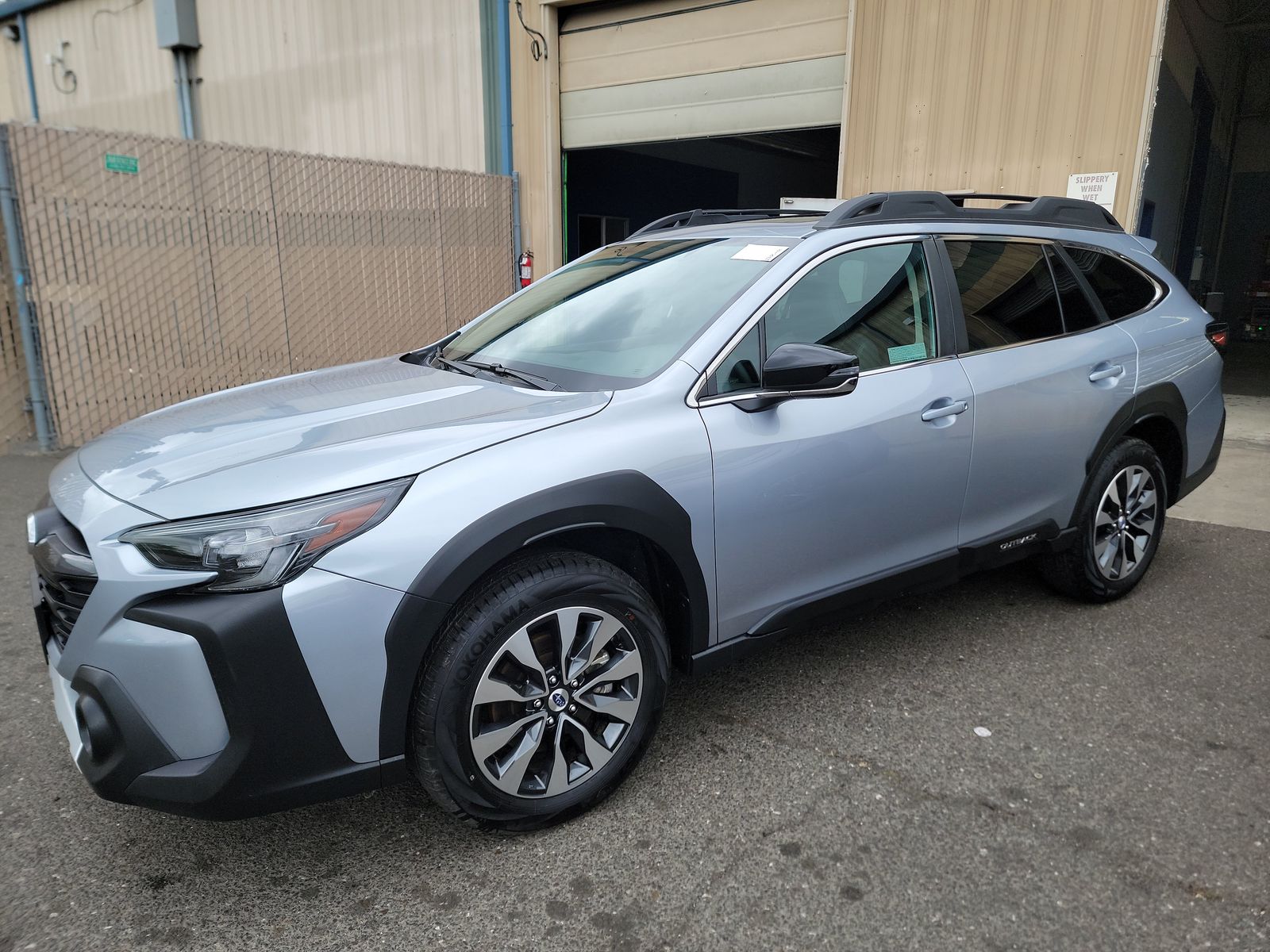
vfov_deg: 56.8
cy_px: 476
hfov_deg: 71.6
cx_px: 635
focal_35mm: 24
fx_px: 881
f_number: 1.8
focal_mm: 6.7
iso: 50
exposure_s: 1/300
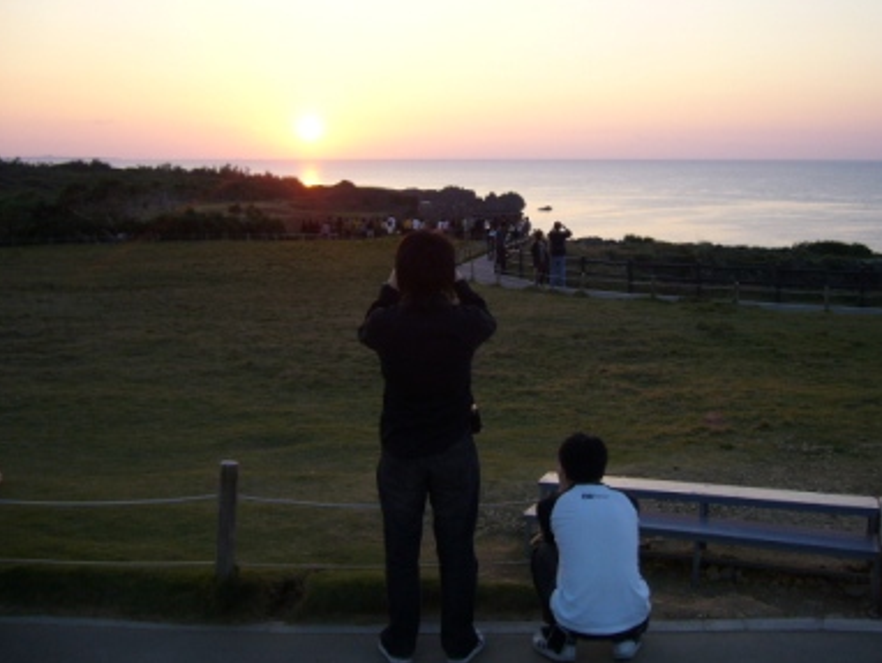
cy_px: 282
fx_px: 1045
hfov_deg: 45.6
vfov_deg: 35.1
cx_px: 501
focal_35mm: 41
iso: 80
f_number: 2.8
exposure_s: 1/160
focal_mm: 5.8
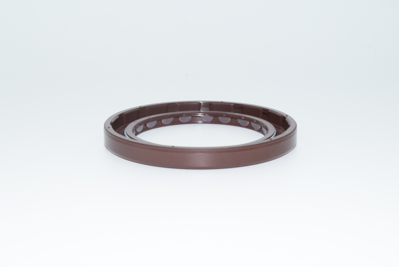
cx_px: 200
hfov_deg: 28.1
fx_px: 799
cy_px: 134
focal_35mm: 72
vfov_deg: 19.0
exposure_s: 1/60
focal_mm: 48
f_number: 29
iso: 1600
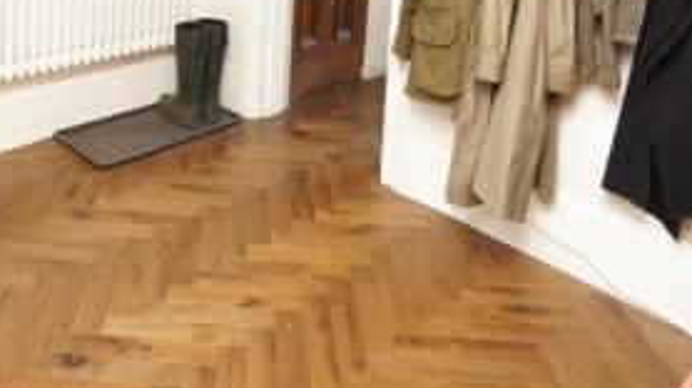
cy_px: -128
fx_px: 679
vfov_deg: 26.6
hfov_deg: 52.6
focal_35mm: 37
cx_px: 209
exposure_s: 1/60
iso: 3200
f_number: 4
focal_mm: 10
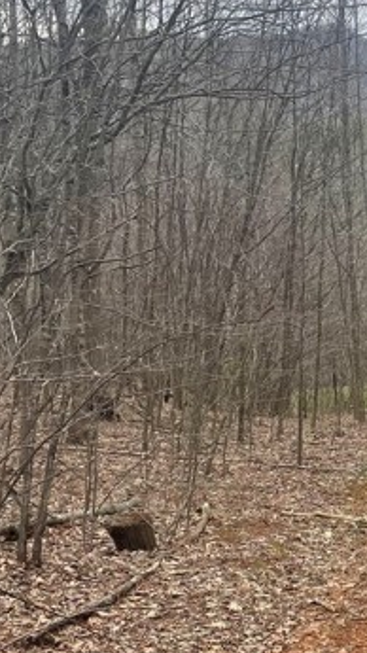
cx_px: 503
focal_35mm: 63
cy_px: 500
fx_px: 1090
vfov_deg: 32.6
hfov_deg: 17.7
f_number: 1.6
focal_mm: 4.2
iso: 32
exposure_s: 1/602
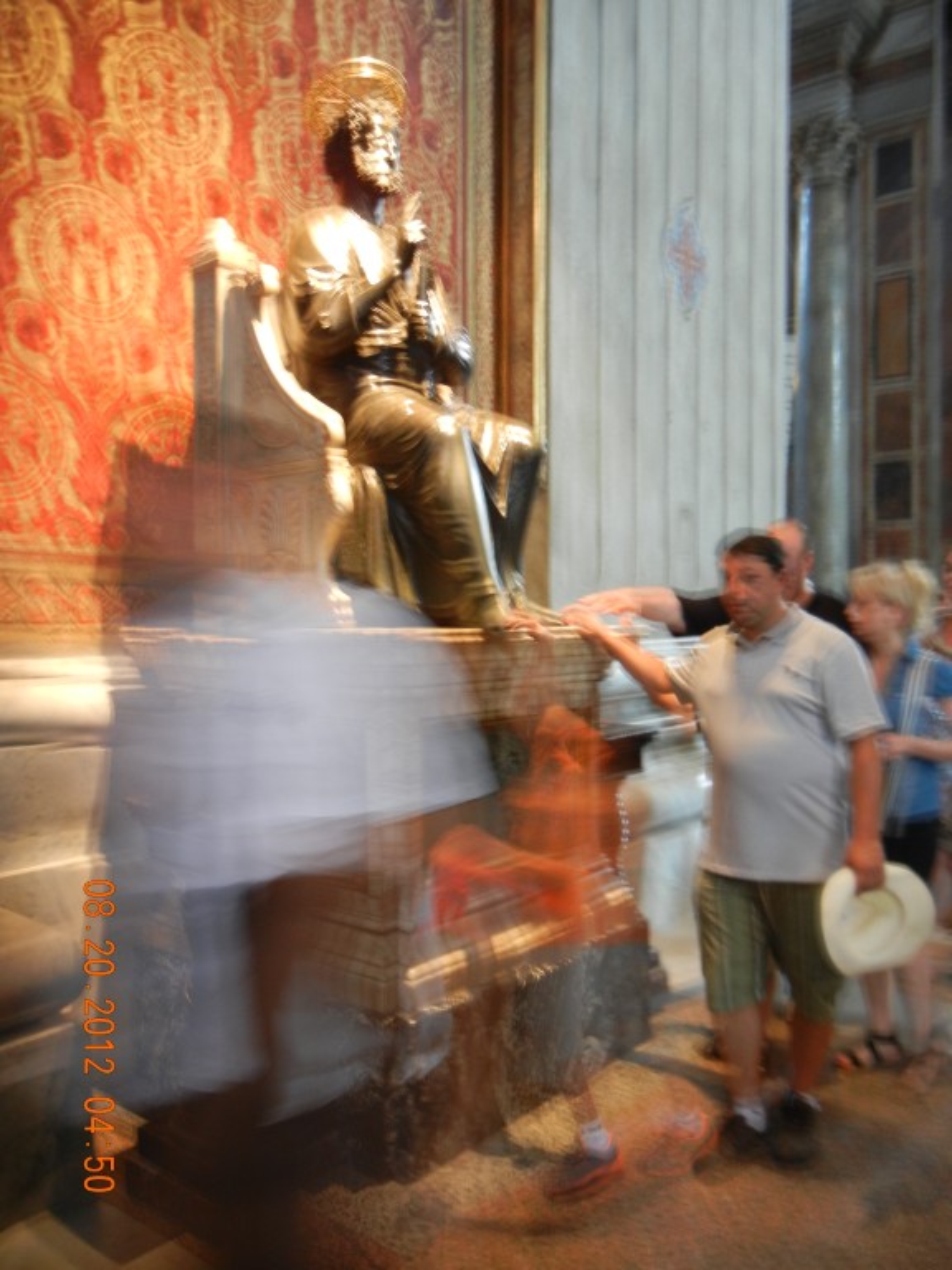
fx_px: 1100
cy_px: 635
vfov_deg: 60.0
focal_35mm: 30
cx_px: 476
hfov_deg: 46.8
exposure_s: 1/1.6
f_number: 3.5
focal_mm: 5.4
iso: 200
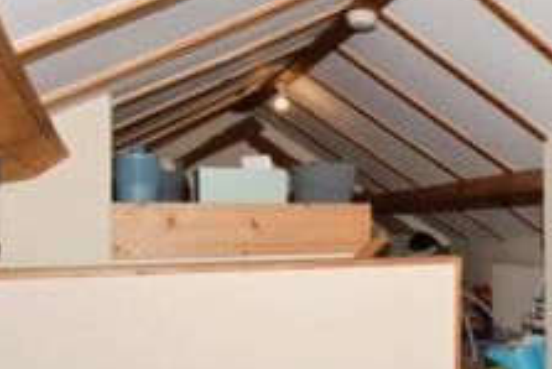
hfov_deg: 40.6
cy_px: 224
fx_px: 675
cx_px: 511
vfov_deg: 30.5
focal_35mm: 44
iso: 1000
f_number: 14
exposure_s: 1/60
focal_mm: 10
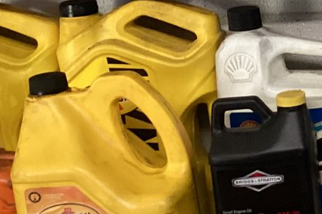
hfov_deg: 15.6
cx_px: 563
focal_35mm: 114
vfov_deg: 11.9
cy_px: 2
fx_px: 1019
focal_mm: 3.3
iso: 400
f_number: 2.4
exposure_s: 1/33
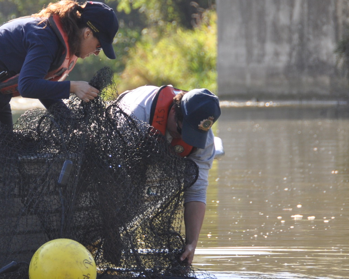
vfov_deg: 3.6
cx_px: 48
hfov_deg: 4.5
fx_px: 4420
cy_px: 178
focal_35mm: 428
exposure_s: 1/500
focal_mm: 150
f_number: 5.6
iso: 400
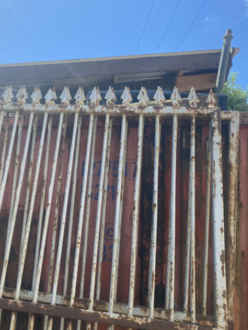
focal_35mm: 35
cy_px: 164
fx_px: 334
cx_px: 81
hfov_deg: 40.2
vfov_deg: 52.6
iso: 32
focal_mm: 4.25
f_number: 1.8
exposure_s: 1/981
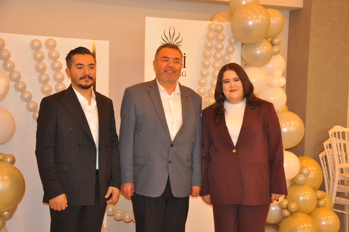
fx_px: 581
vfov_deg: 22.6
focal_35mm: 60
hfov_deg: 33.4
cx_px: 174
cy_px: 116
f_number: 4.5
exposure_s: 1/60
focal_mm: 40
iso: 800
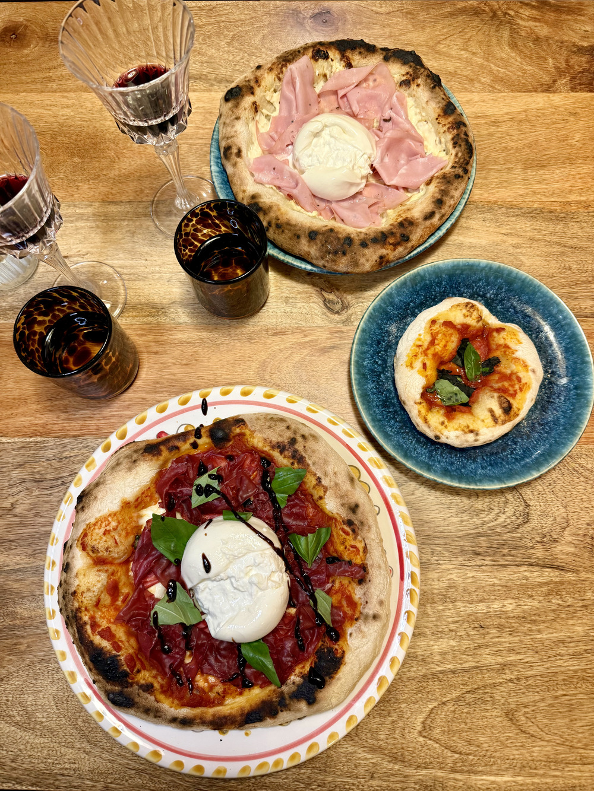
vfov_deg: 71.6
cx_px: 297
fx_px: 549
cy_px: 396
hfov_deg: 56.8
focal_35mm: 24
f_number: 1.78
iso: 160
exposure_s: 1/48
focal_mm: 6.76
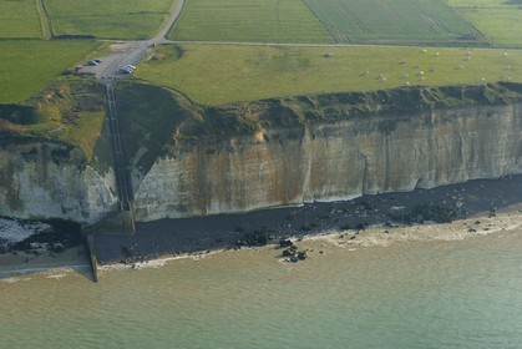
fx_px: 1016
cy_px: 174
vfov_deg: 19.5
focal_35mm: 70
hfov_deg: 28.8
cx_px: 261
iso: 400
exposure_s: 1/800
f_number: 7.1
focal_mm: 70
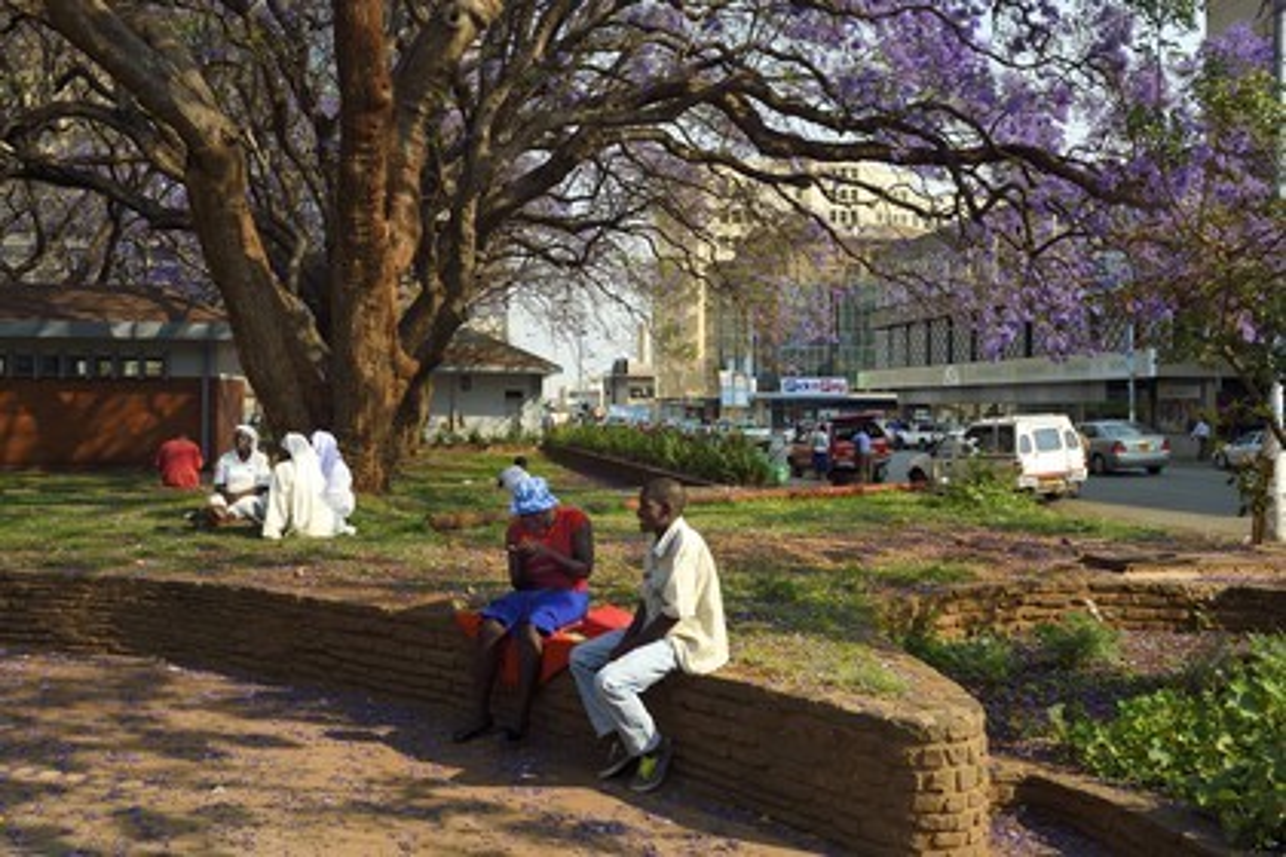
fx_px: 1143
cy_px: 428
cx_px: 643
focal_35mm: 32
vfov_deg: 41.1
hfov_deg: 58.7
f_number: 9
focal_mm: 32
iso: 200
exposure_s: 1/250
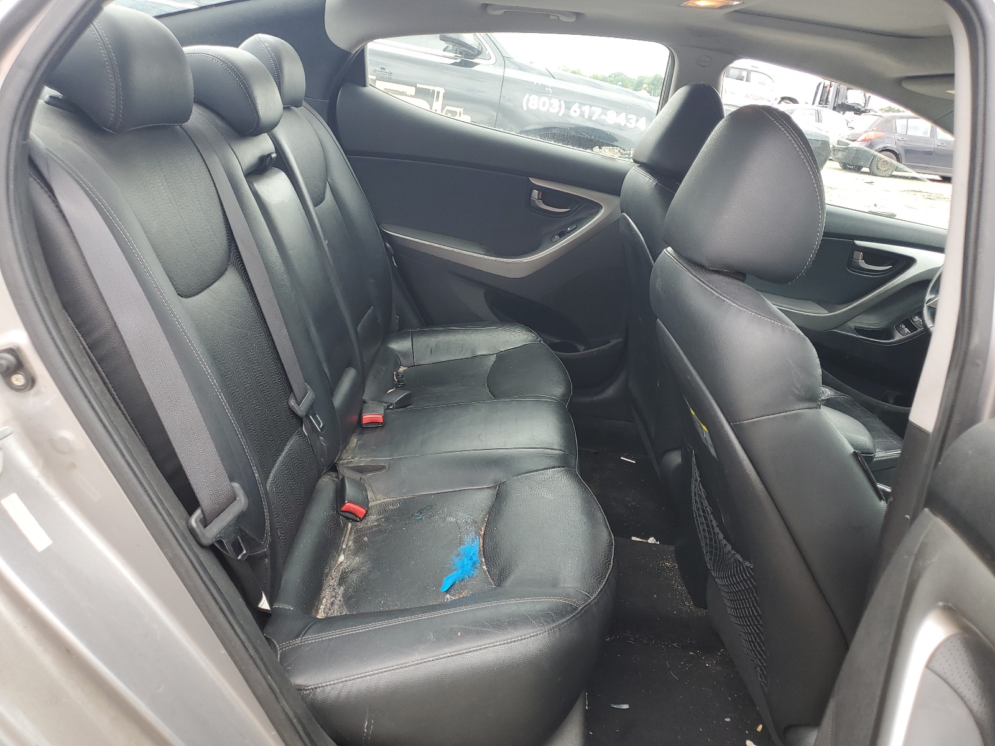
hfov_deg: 67.3
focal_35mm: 26
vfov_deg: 53.1
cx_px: 498
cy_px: 373
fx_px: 747
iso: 50
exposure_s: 1/233
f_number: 1.5
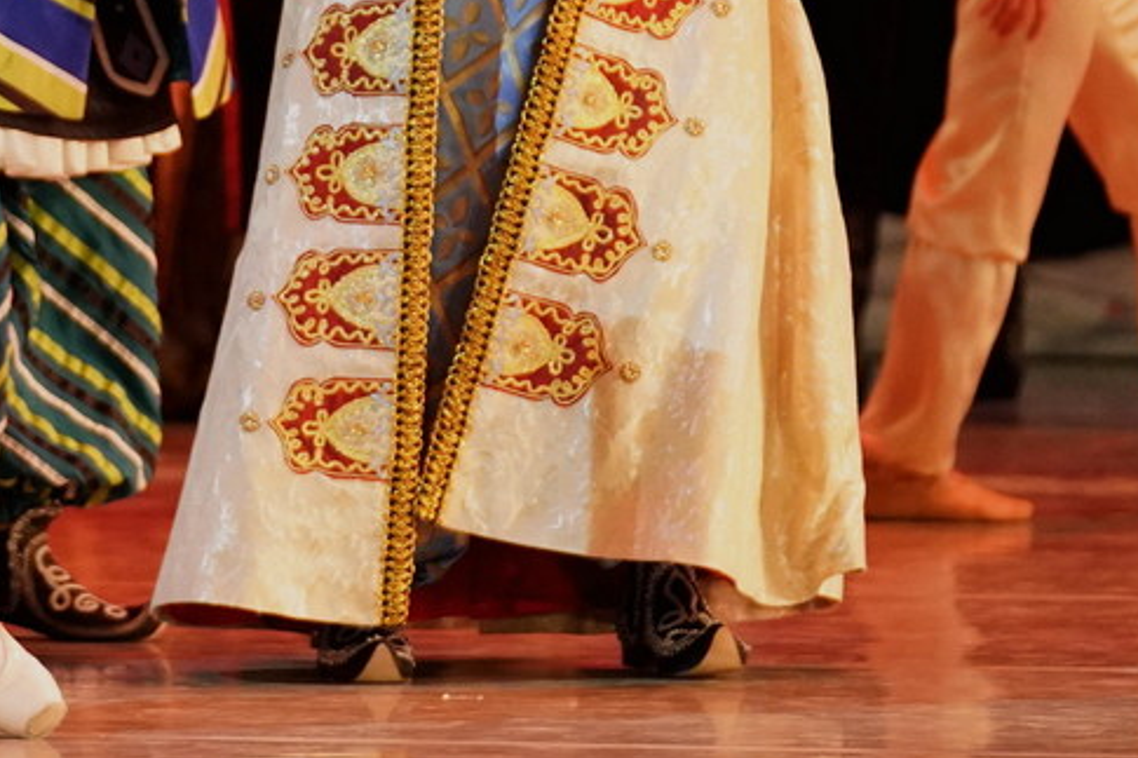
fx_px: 13967
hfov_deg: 4.6
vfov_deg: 3.1
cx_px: -305
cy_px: -154
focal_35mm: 442
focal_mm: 134
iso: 4000
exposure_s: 1/800
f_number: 2.8
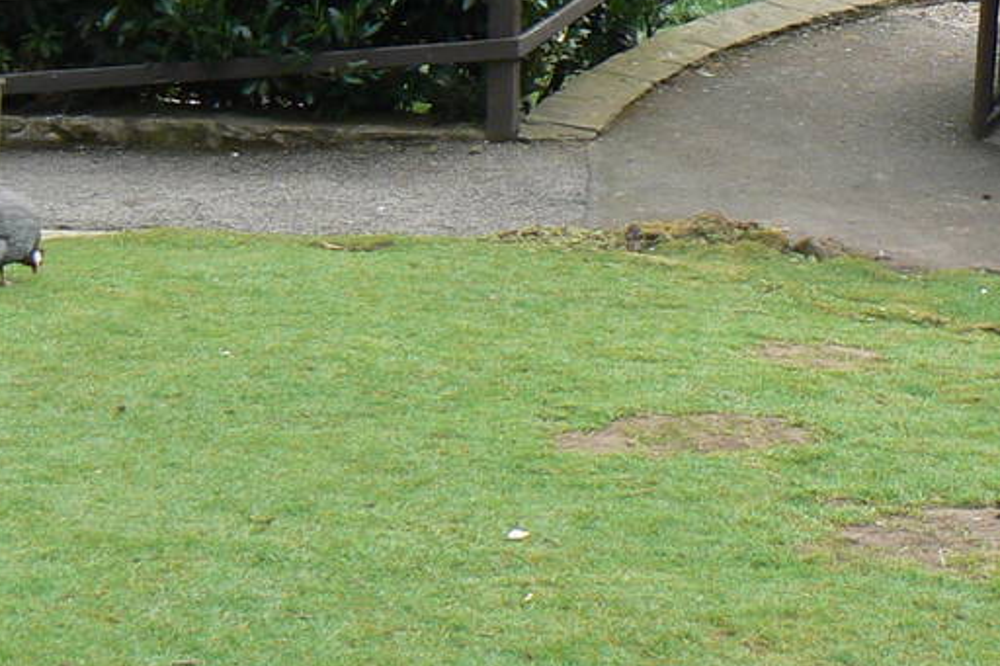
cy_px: -328
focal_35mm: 117
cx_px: 625
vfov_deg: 11.2
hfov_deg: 17.5
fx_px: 3249
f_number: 5.6
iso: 80
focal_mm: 6
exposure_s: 1/160
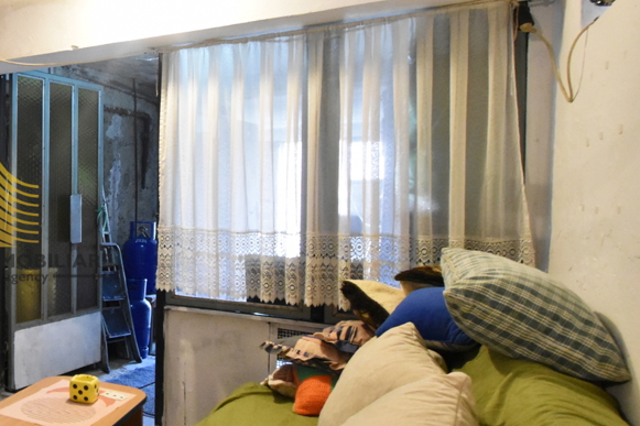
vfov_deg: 42.3
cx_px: -10
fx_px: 551
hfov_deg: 48.7
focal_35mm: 31
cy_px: 210
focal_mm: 10
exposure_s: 1/30
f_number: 4.5
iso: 4000
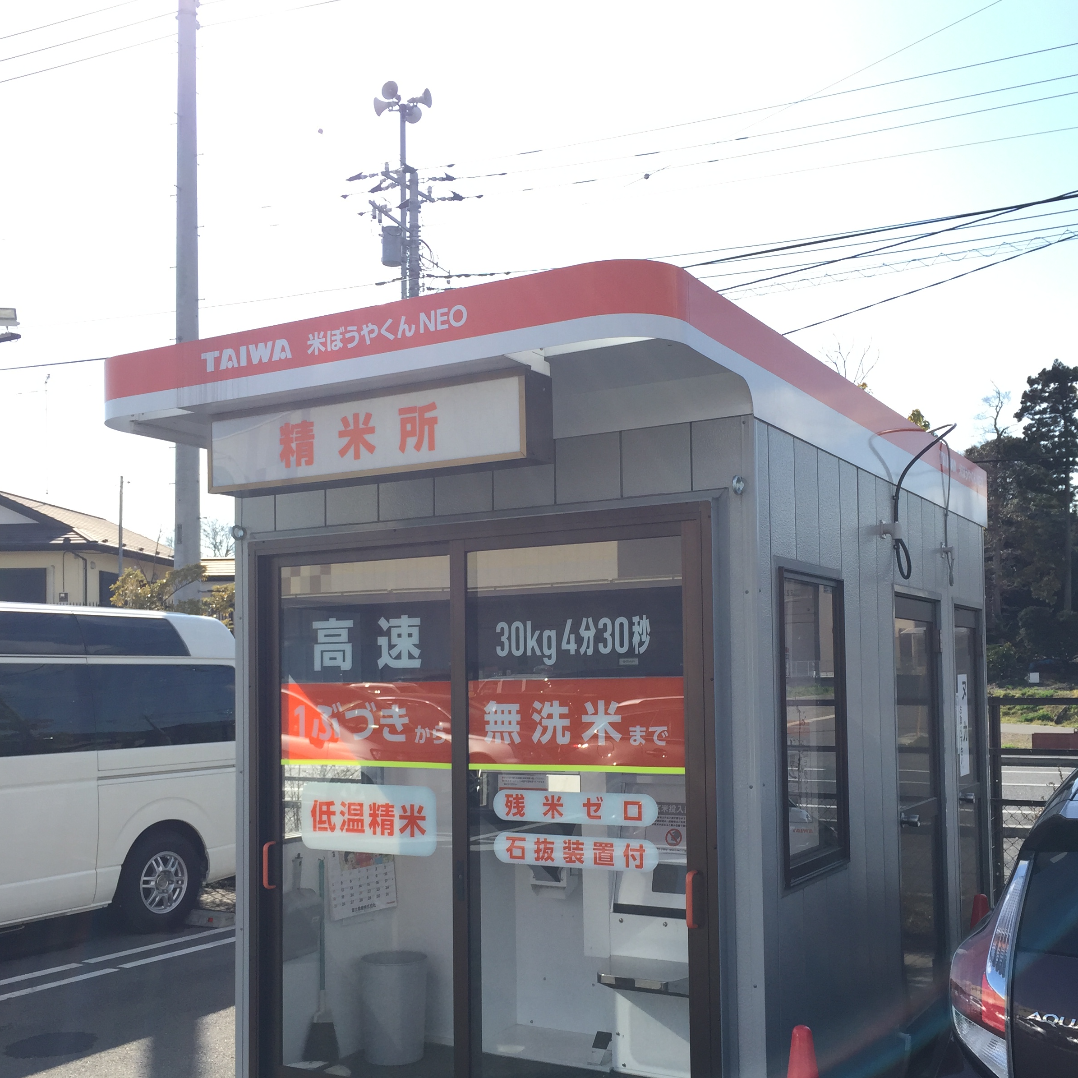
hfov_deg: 47.2
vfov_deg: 47.0
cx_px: 547
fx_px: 1233
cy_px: 642
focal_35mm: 35
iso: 32
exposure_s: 1/1068
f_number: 2.2
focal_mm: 4.15
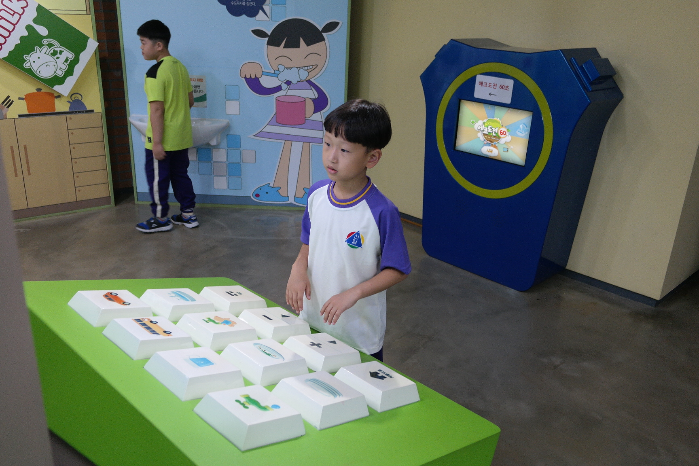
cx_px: 350
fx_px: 582
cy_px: 233
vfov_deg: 43.6
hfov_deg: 61.9
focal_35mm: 30
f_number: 3.5
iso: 400
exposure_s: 1/40
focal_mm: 20
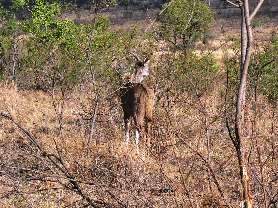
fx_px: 1269
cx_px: 139
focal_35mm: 158
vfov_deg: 9.4
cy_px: 104
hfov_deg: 12.5
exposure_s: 1/250
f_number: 5.6
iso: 80
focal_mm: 21
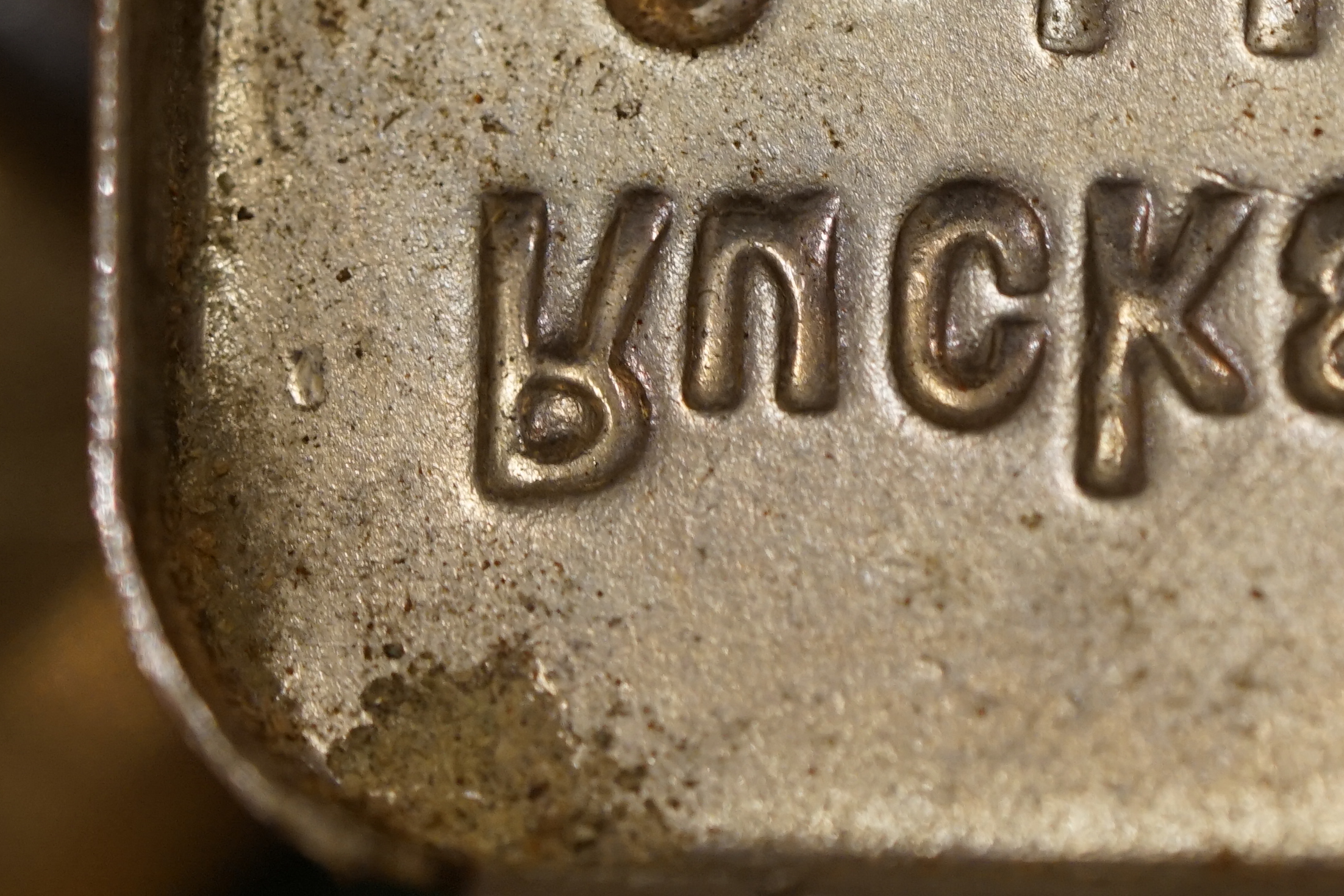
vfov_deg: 5.6
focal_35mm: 245
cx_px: 1198
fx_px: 9145
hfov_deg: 8.4
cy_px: 55
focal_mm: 90
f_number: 4
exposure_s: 1/100
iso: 1000
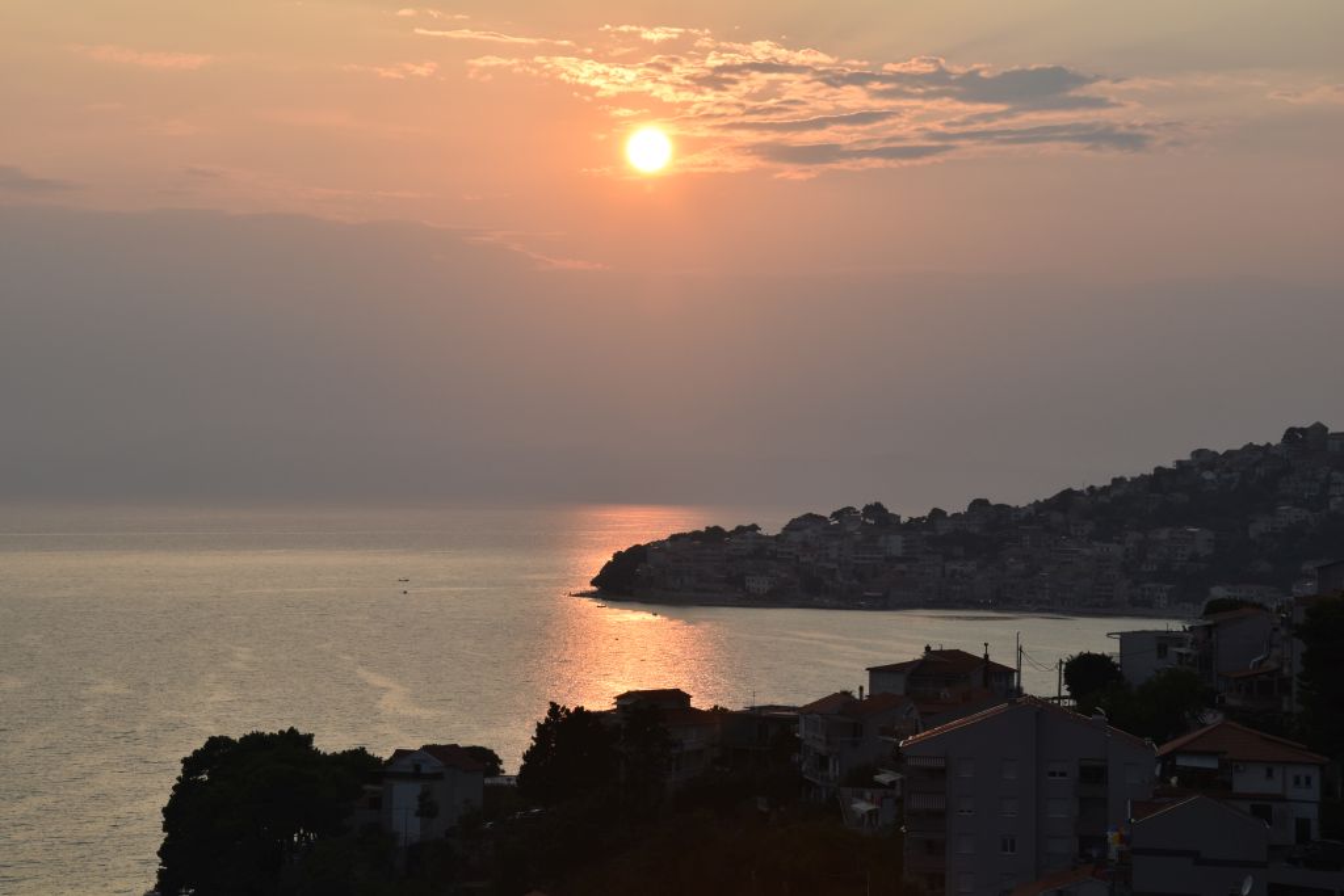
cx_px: 672
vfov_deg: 12.2
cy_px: 448
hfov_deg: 18.2
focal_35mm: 112
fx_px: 4200
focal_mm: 75
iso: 200
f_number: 10
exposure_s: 1/400
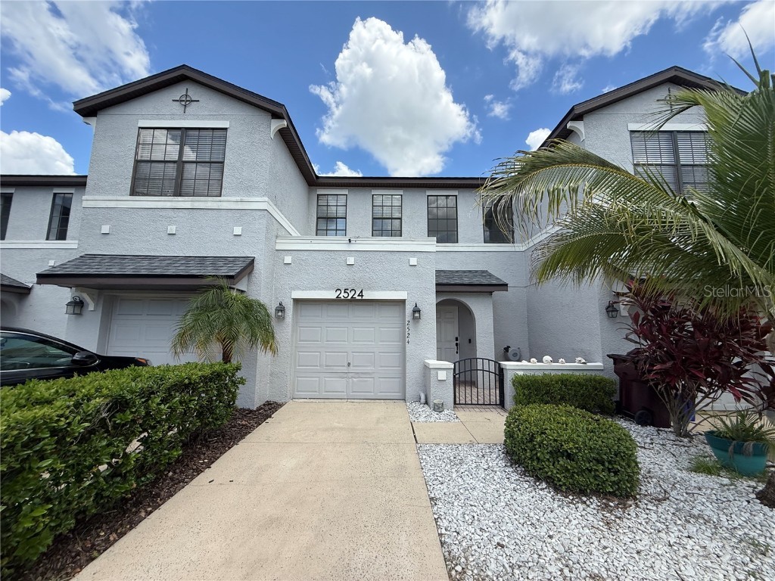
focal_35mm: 14
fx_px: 313
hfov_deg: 102.1
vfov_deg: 85.7
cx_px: 388
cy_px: 290
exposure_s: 1/1145
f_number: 2.2
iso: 50
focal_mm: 2.22
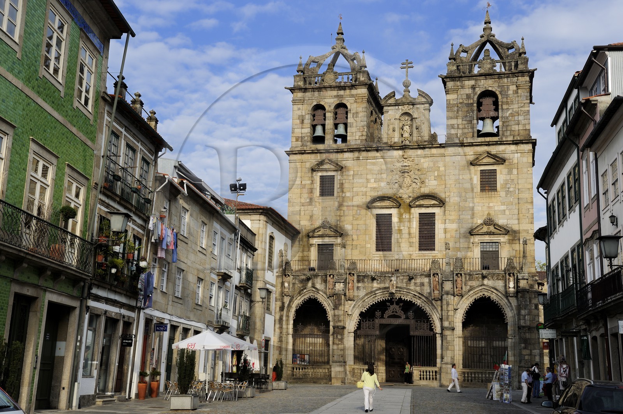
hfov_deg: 43.6
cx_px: 312
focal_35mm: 45
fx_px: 778
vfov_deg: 29.8
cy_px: 207
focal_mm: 45
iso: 200
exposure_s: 1/200
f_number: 10
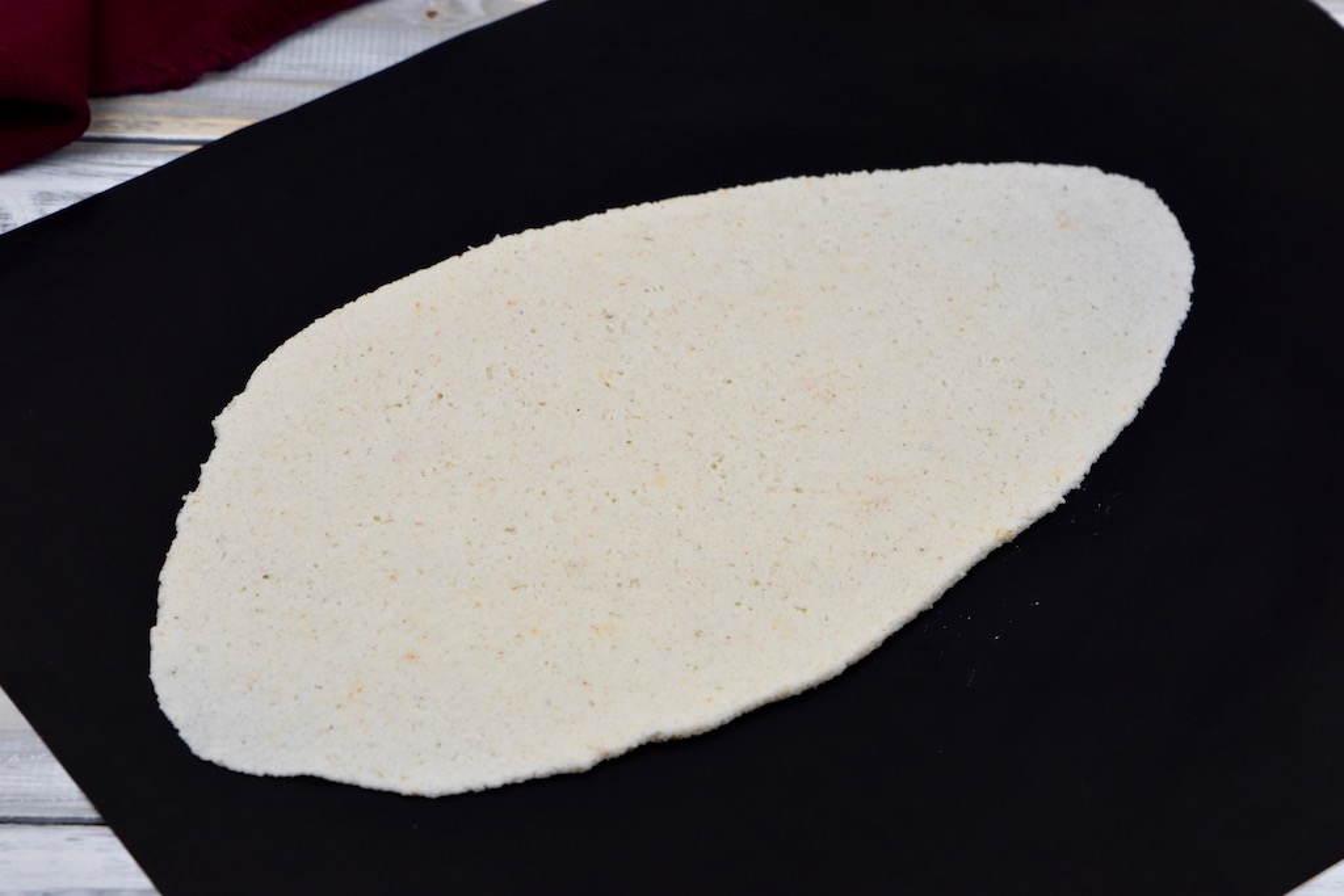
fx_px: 3920
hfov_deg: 19.5
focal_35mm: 105
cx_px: 672
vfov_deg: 13.0
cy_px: 448
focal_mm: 70
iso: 400
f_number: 5.6
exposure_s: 1/125
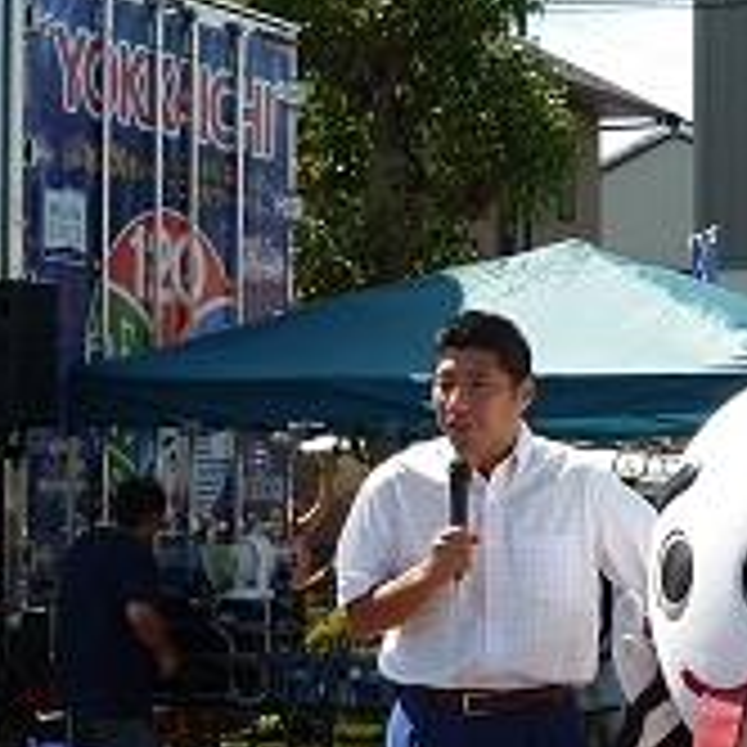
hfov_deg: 14.0
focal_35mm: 124
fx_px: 3027
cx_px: 650
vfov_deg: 14.0
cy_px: 583
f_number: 2.9
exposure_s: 1/1000
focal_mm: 5.9
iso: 80
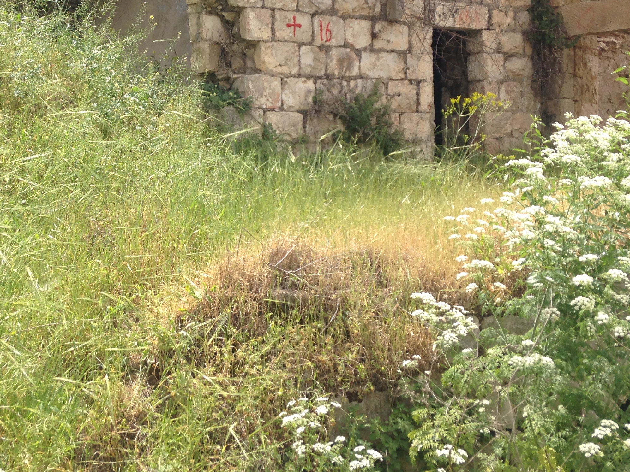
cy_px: 115
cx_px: 253
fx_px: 983
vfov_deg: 26.7
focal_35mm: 54
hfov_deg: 35.4
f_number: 2.4
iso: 50
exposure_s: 1/935
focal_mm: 4.12
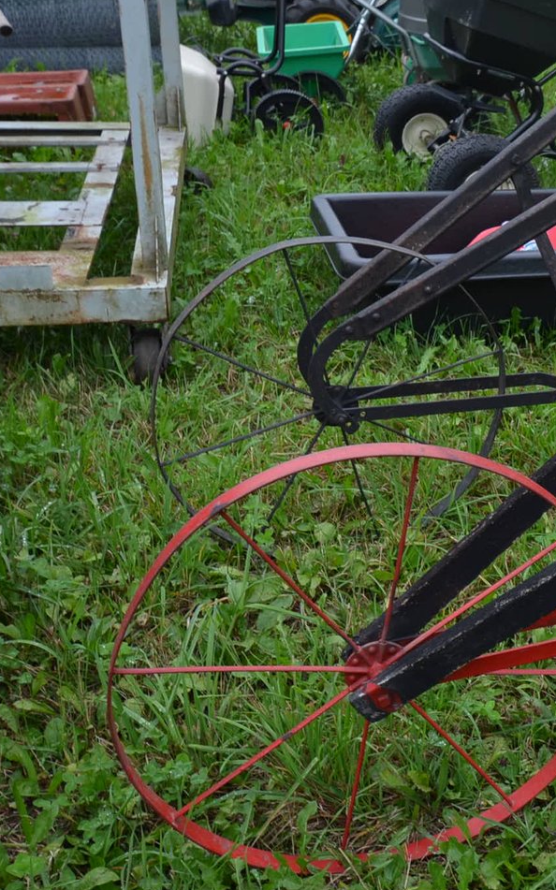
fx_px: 1334
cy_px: 408
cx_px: 675
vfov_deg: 36.9
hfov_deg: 21.7
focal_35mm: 55
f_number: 5
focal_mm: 20
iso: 400
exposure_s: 1/100
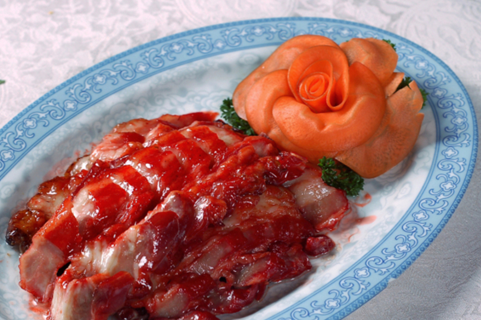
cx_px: 202
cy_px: 192
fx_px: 1268
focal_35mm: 95
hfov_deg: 21.5
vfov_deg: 14.4
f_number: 5.6
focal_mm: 50
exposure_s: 1/250
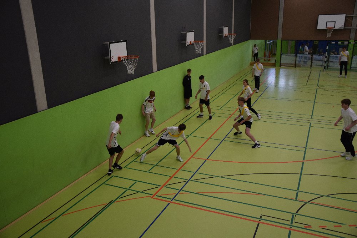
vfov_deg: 40.0
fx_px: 327
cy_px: 119
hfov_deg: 57.2
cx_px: 178
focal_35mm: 33
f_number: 3
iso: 1600
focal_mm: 22
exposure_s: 1/500
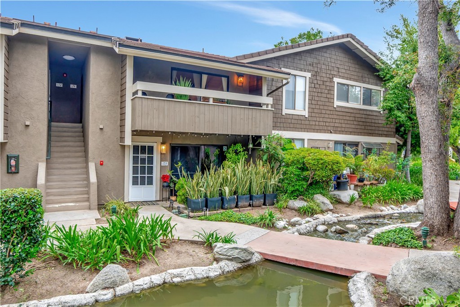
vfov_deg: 53.1
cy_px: 154
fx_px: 307
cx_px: 230
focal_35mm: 24
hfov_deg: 73.7
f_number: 5.6
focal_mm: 16
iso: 100
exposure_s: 1/50
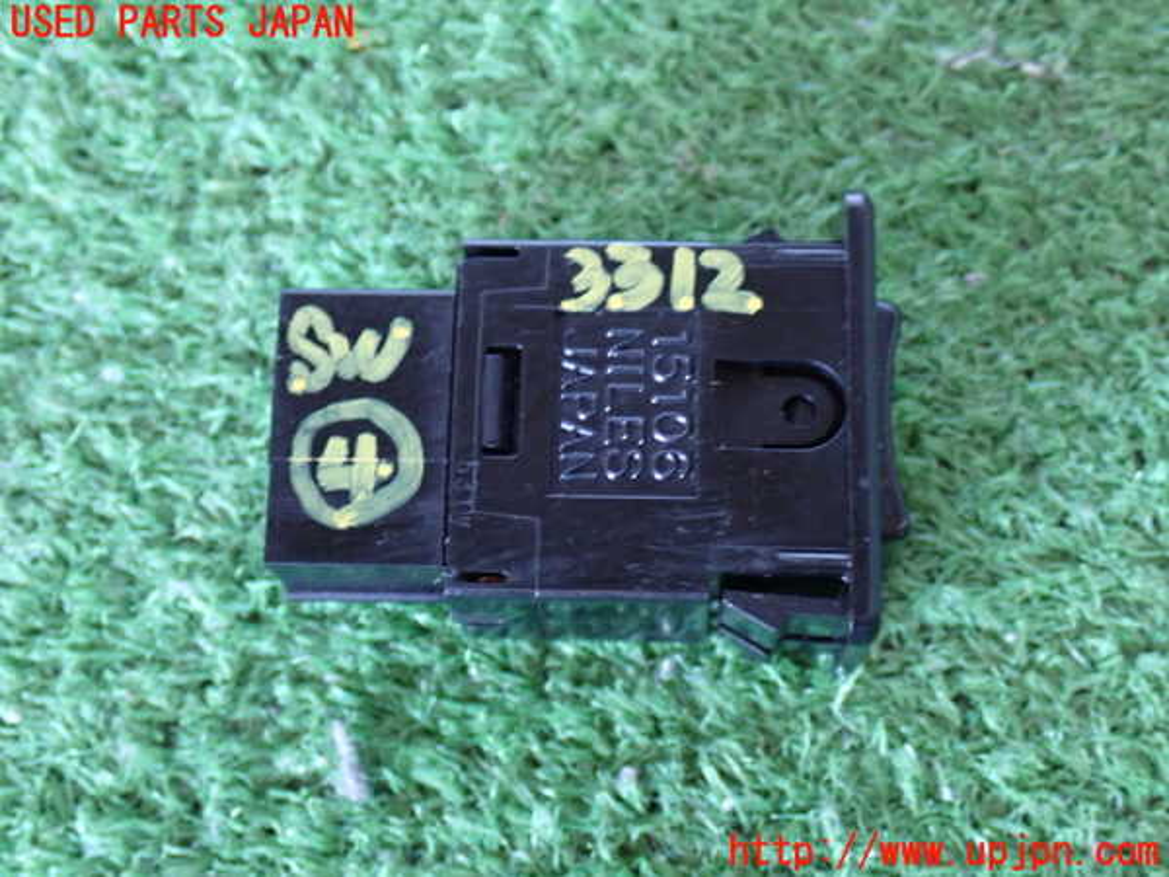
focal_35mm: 54
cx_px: 584
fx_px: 1824
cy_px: 438
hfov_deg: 35.5
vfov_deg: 27.0
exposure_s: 1/20
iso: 800
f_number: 3.3
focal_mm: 9.65
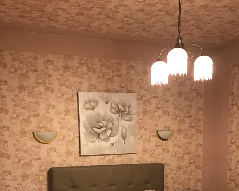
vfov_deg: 33.4
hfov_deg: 42.8
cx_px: 106
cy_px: 165
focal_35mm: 43
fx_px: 304
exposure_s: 1/17
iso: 50
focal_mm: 3.99
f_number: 1.8
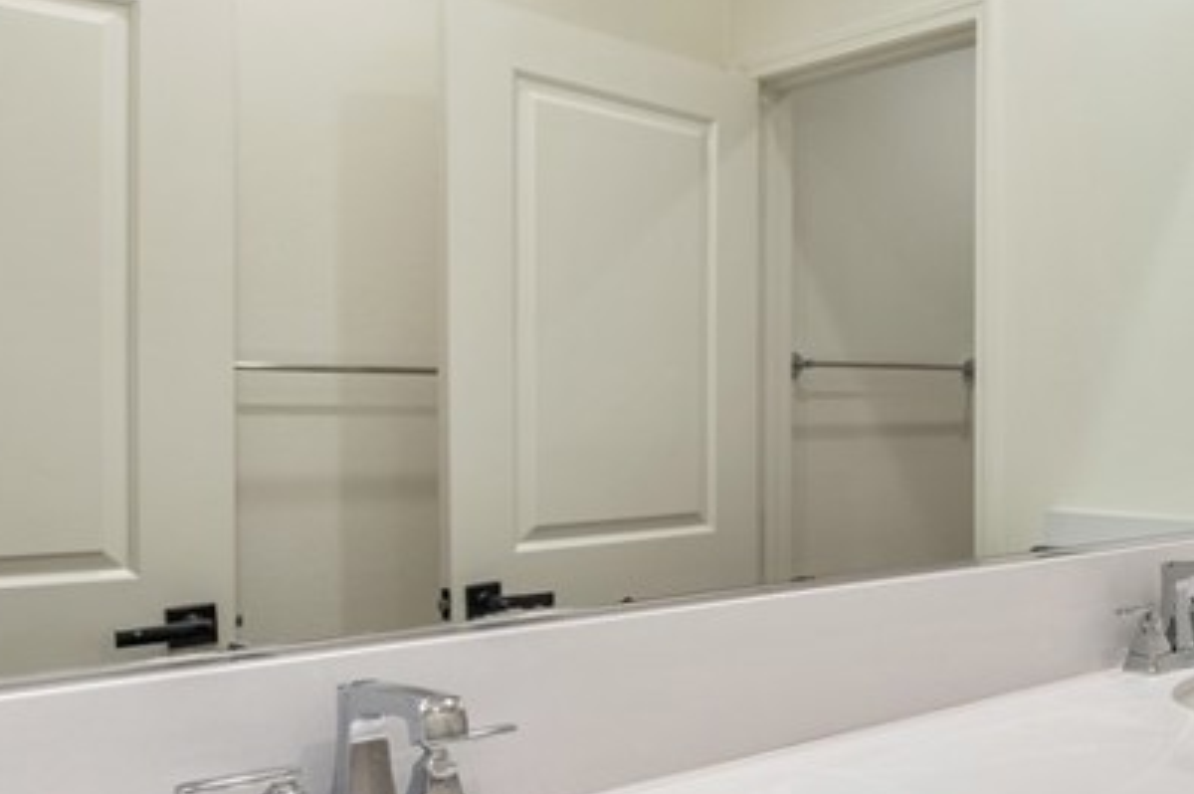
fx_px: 1359
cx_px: 1149
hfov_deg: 42.1
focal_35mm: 41
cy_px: 425
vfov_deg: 32.6
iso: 400
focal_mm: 16
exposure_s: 1/100
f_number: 5
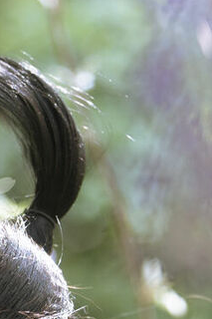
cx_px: 122
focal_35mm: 502
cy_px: 608
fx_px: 4439
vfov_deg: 4.1
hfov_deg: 2.7
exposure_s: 1/400
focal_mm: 102
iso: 200
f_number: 2.8
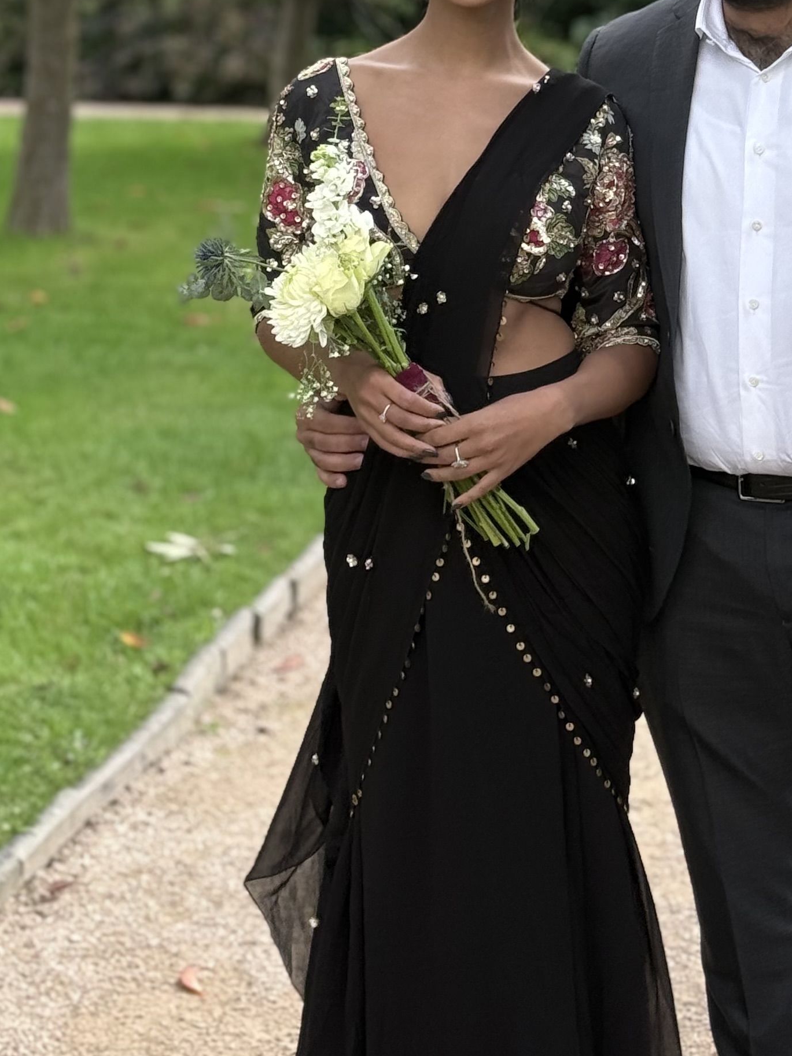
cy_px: 189
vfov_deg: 18.4
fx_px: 3234
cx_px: 540
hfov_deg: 13.9
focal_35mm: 106
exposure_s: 1/490
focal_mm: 6.76
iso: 80
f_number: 1.78
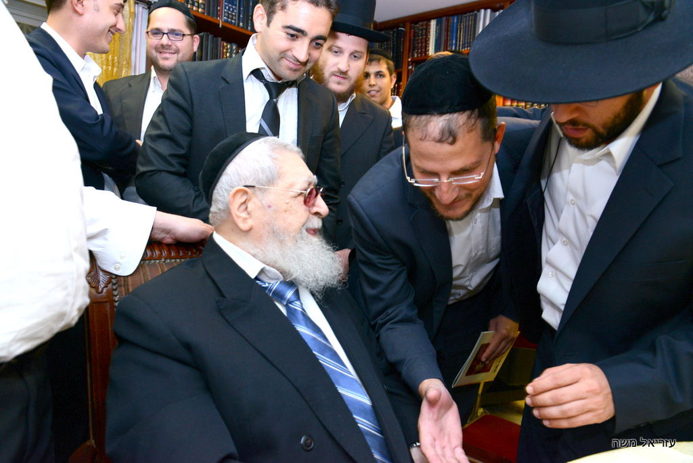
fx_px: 462
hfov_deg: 73.7
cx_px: 346
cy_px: 232
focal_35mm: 24
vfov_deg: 53.2
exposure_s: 1/80
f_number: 5.6
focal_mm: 24
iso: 1250
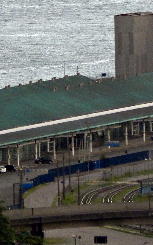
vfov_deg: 1.3
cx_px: -106
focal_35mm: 1661
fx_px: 11082
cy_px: -22
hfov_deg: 0.8
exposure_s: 1/125
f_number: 5.8
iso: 220
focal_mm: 88.6
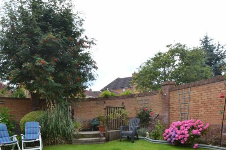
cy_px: 137
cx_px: 113
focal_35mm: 28
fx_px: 176
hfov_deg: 65.5
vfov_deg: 42.3
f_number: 6.3
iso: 100
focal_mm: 10
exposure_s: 1/160
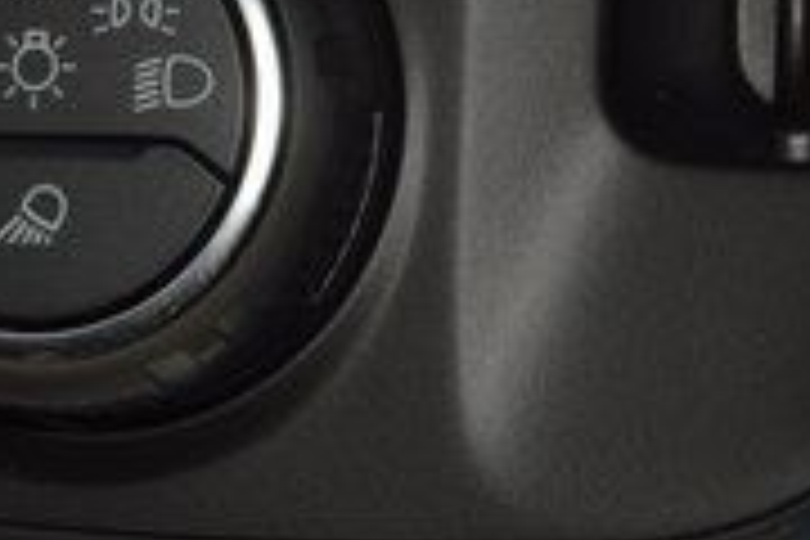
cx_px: -27
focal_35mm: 373
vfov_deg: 3.7
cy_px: -151
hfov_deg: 5.5
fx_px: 8392
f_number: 8
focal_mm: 70
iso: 100
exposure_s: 1/125
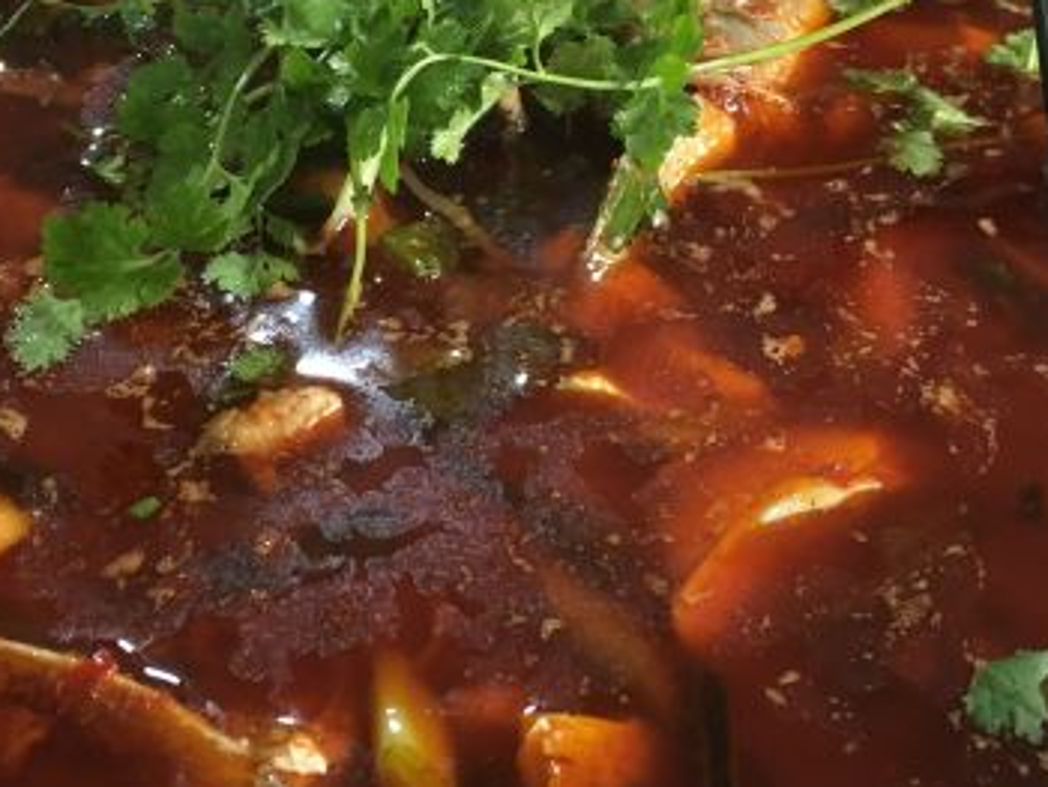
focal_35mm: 58
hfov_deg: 33.2
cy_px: 274
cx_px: 506
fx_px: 1757
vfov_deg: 25.2
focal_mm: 4.15
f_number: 2.2
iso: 100
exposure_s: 1/33
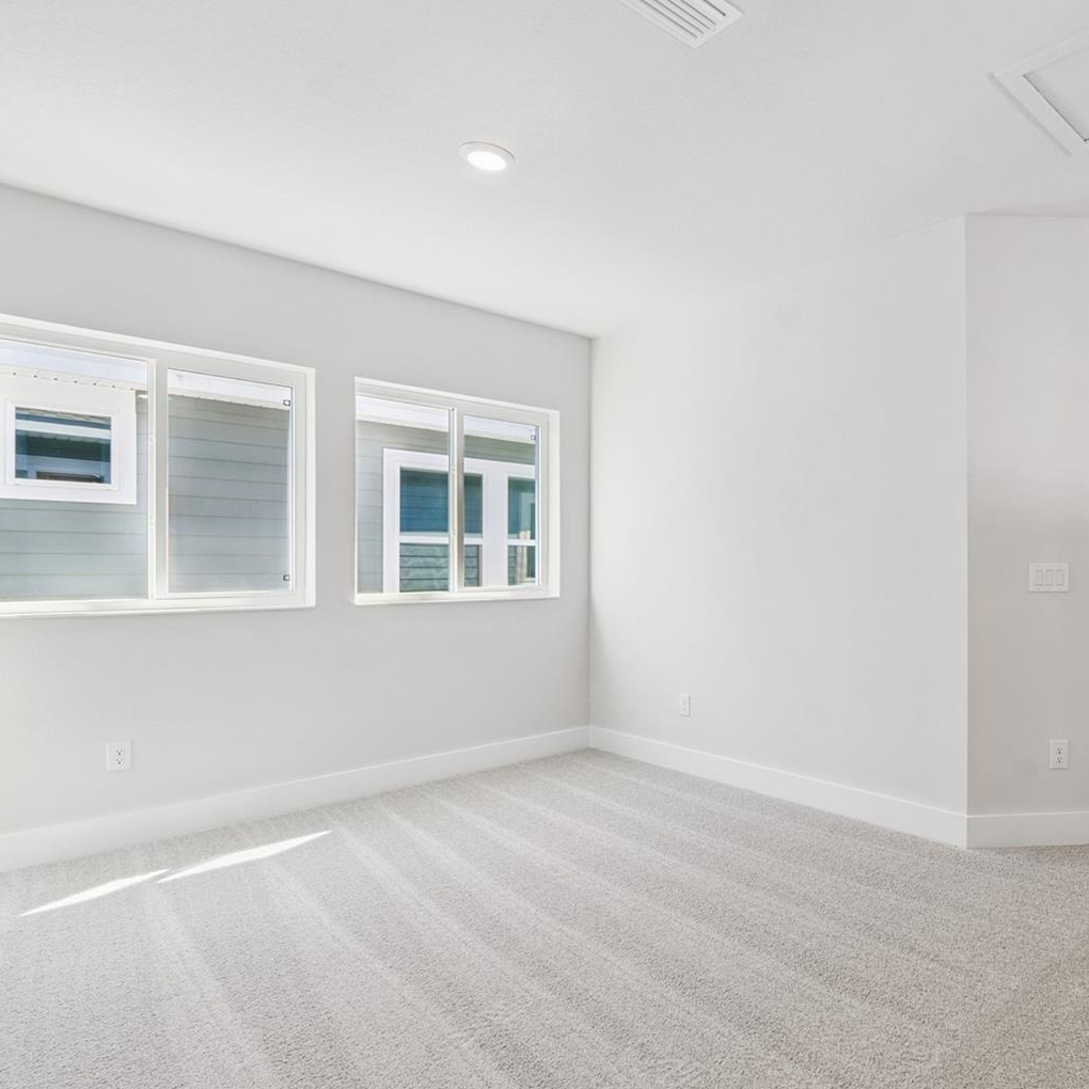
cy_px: 554
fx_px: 712
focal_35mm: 20
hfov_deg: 70.7
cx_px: 791
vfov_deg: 74.8
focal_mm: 10
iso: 100
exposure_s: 1/8
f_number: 7.1
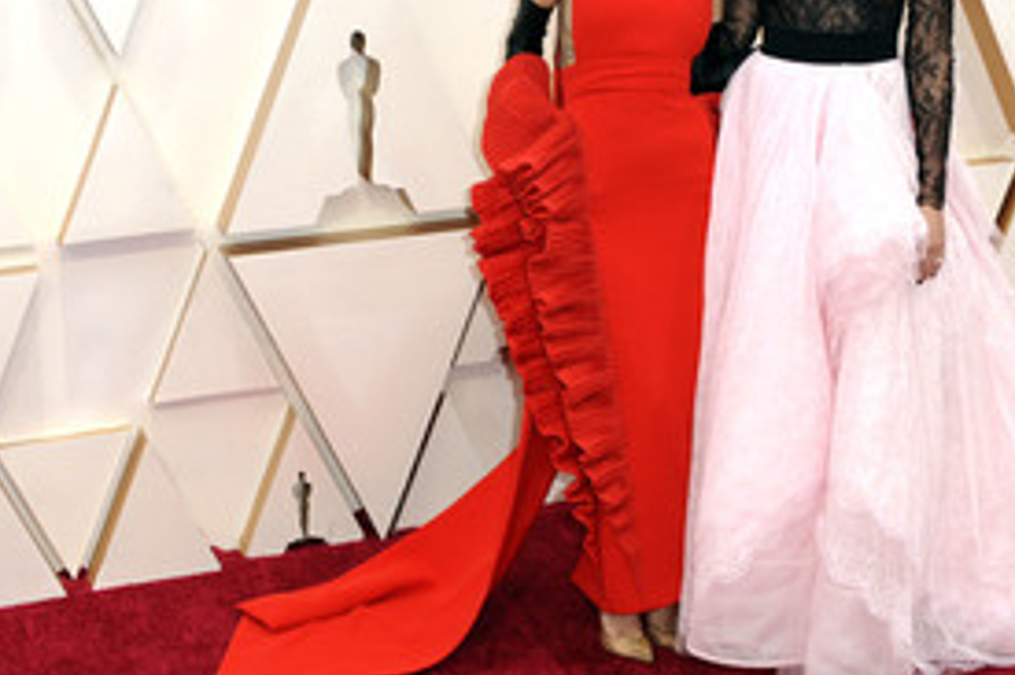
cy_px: 225
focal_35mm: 72
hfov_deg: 28.0
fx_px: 2029
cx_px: 609
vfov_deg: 18.8
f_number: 8
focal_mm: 44
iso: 1250
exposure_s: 1/250
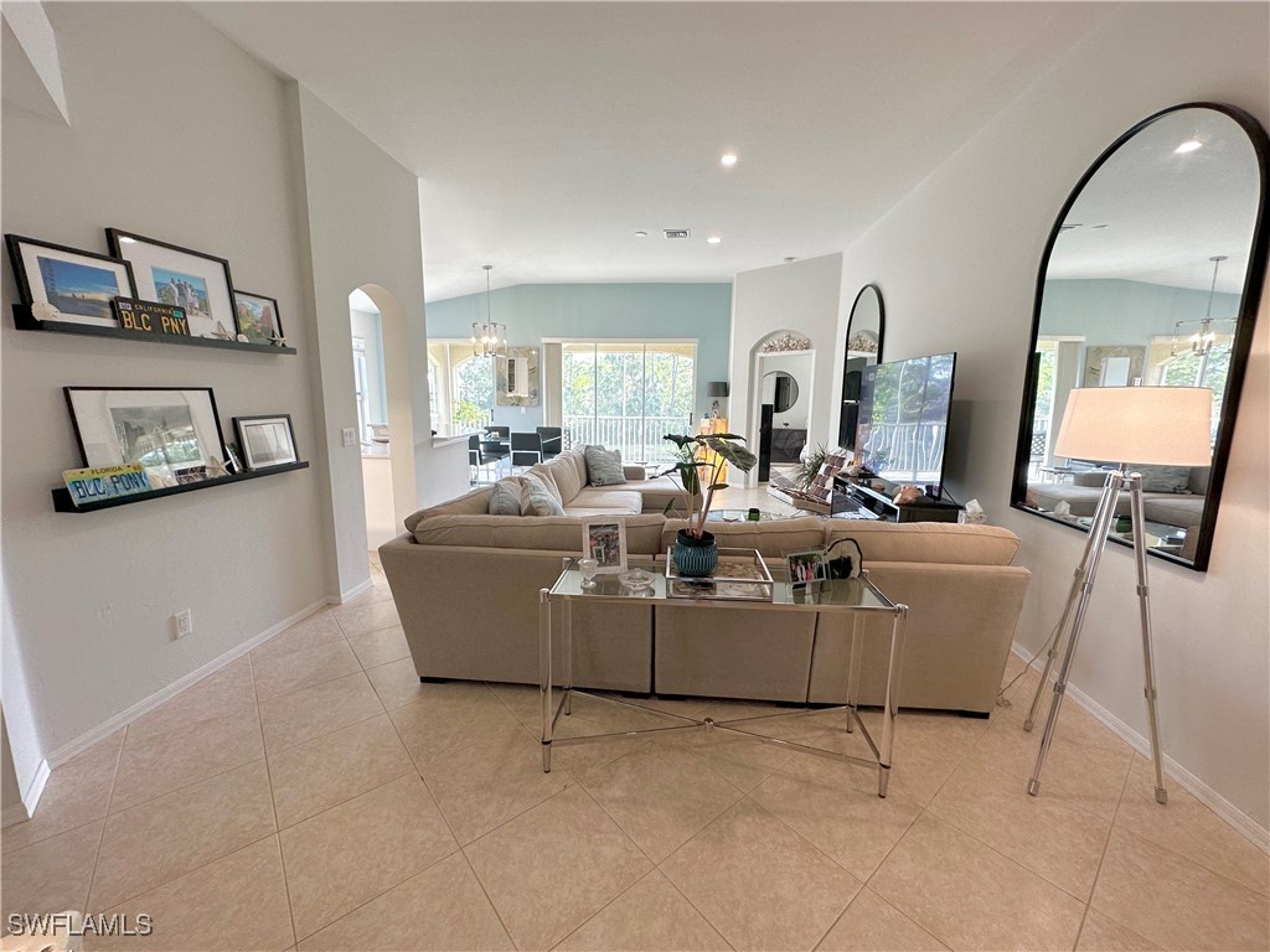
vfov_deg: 85.7
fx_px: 514
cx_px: 635
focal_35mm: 14
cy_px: 476
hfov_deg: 102.1
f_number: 2.2
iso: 100
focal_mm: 2.22
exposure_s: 1/120
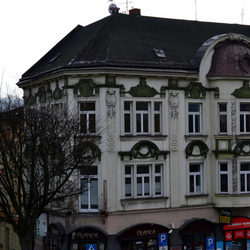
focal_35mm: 96
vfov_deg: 18.1
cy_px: 125
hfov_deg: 18.0
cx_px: 178
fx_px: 784
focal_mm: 50
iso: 400
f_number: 10
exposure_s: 1/250
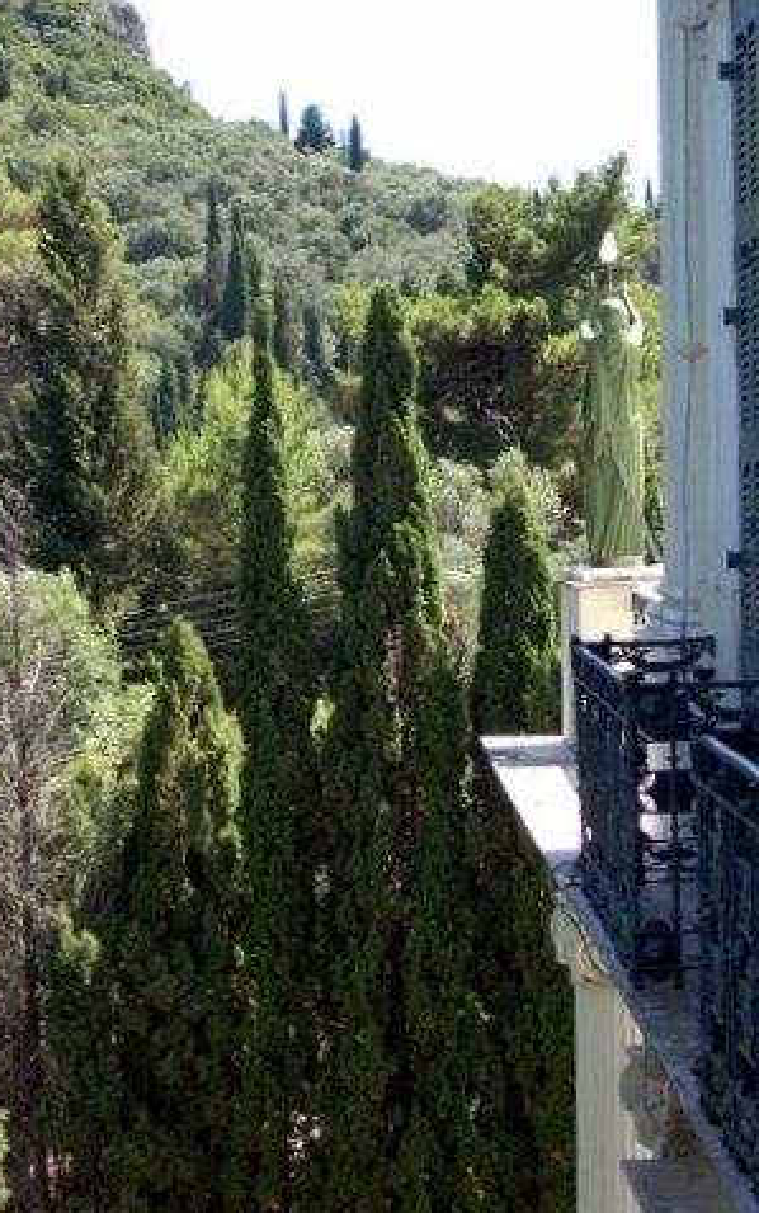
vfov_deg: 21.0
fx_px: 3275
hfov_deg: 13.2
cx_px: 424
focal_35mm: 99
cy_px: 606
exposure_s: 1/110
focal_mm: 15.3
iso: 64
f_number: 4.7
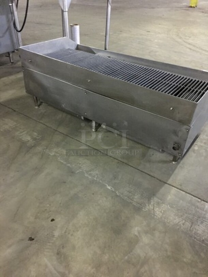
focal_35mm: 29
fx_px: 232
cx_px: 104
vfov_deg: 61.7
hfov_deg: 48.2
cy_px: 138
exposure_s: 1/4
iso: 125
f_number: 2.2
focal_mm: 4.15
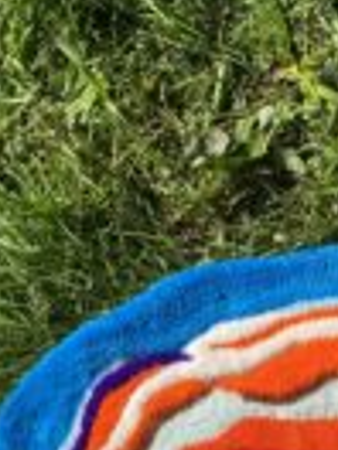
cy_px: 399
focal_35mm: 69
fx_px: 898
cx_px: 336
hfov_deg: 20.6
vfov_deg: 27.2
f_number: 1.8
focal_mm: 4.25
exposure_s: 1/1653
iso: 32
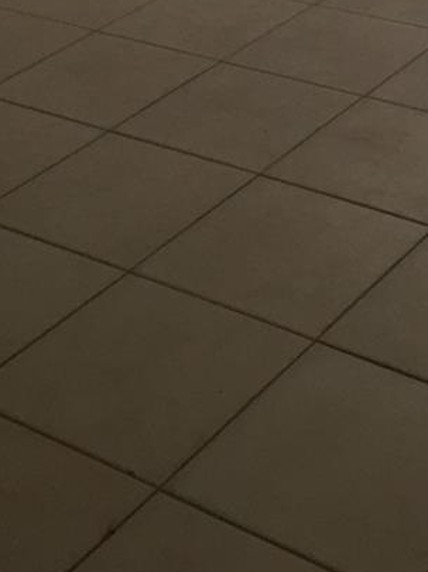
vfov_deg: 20.2
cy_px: -232
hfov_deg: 17.1
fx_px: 1420
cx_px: 273
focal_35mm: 86
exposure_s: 1/30
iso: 40
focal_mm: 4.15
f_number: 2.2
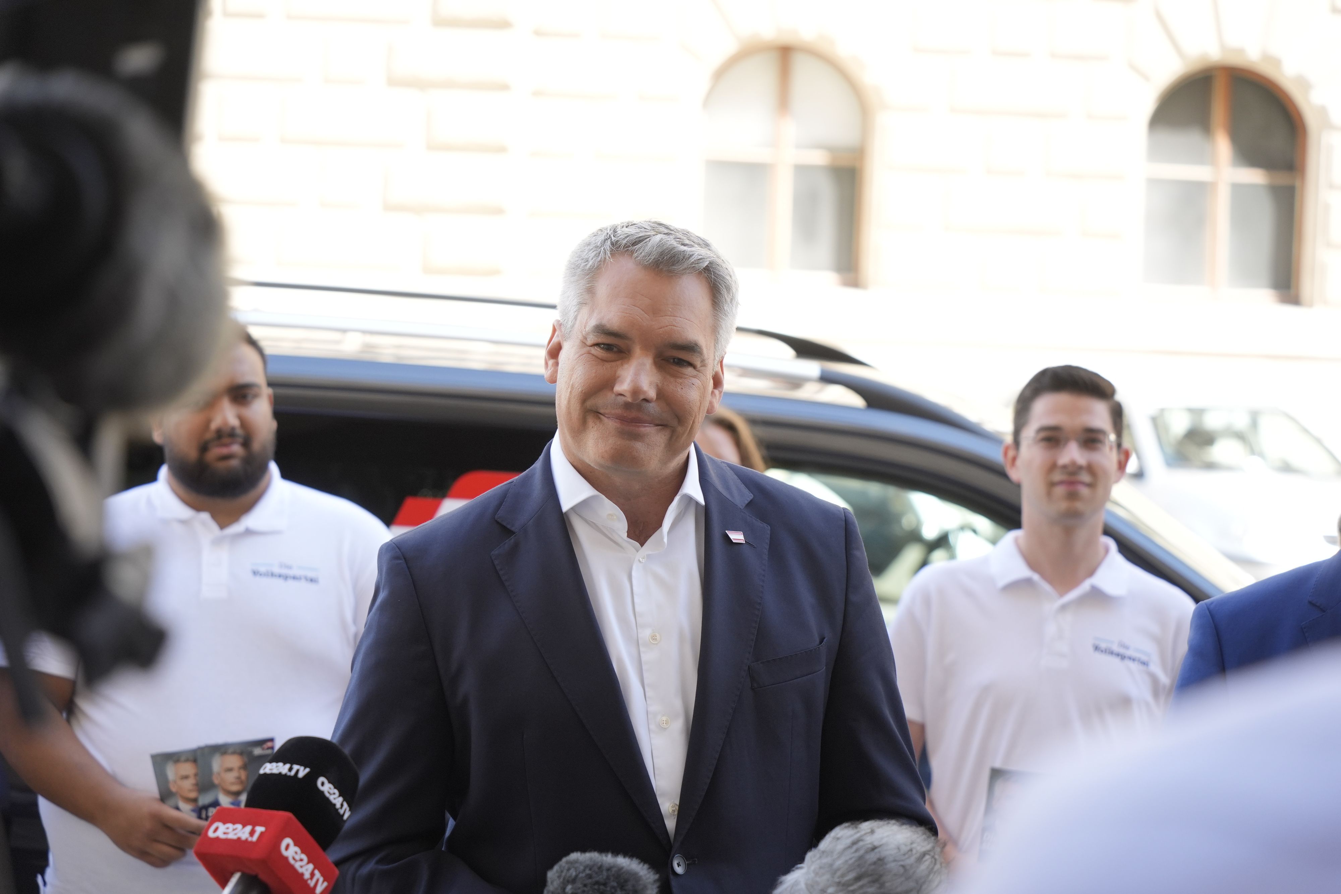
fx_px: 3129
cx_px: 670
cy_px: 447
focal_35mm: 84
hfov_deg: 24.2
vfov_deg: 16.3
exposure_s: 1/640
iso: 800
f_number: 4.5
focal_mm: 84
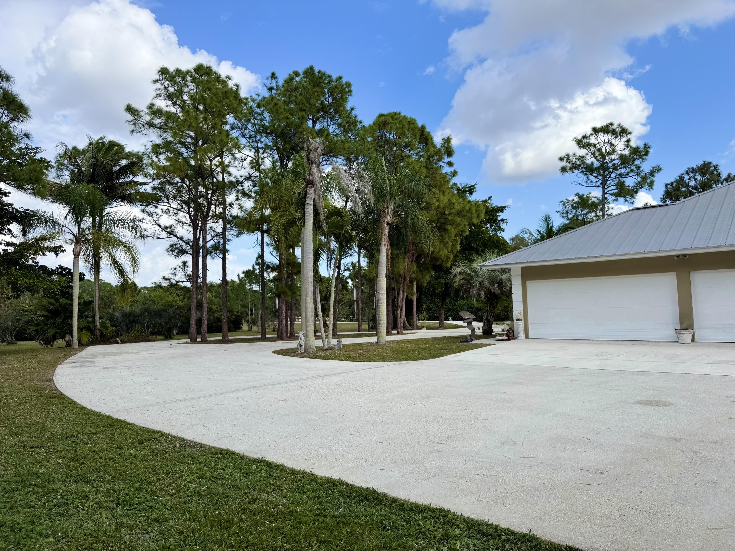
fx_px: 510
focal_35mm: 24
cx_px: 368
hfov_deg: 71.6
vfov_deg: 56.8
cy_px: 276
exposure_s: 1/3953
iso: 80
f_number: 1.78
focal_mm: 6.76
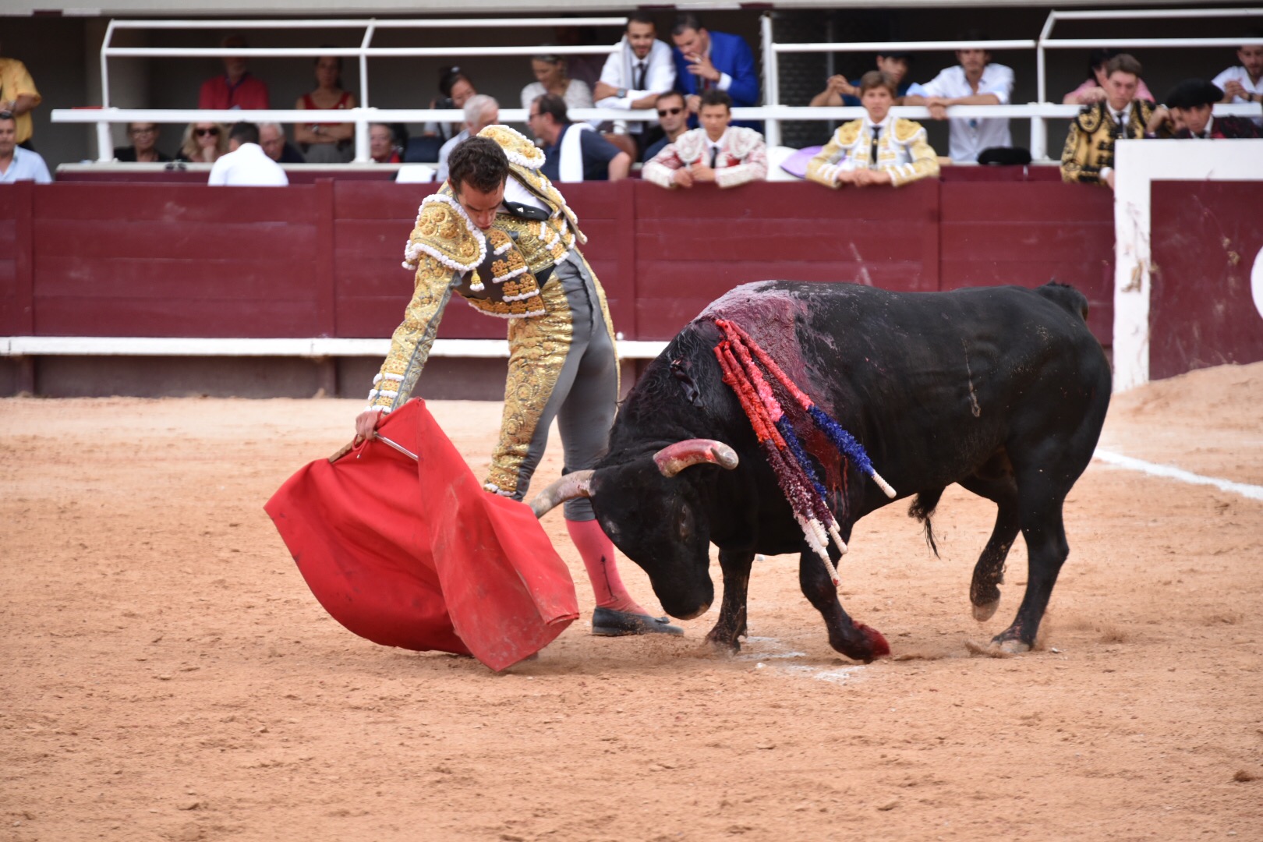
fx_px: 7016
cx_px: 632
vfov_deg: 6.9
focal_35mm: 200
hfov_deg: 10.3
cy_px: 421
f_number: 5.6
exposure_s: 1/500
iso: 1250
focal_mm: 200
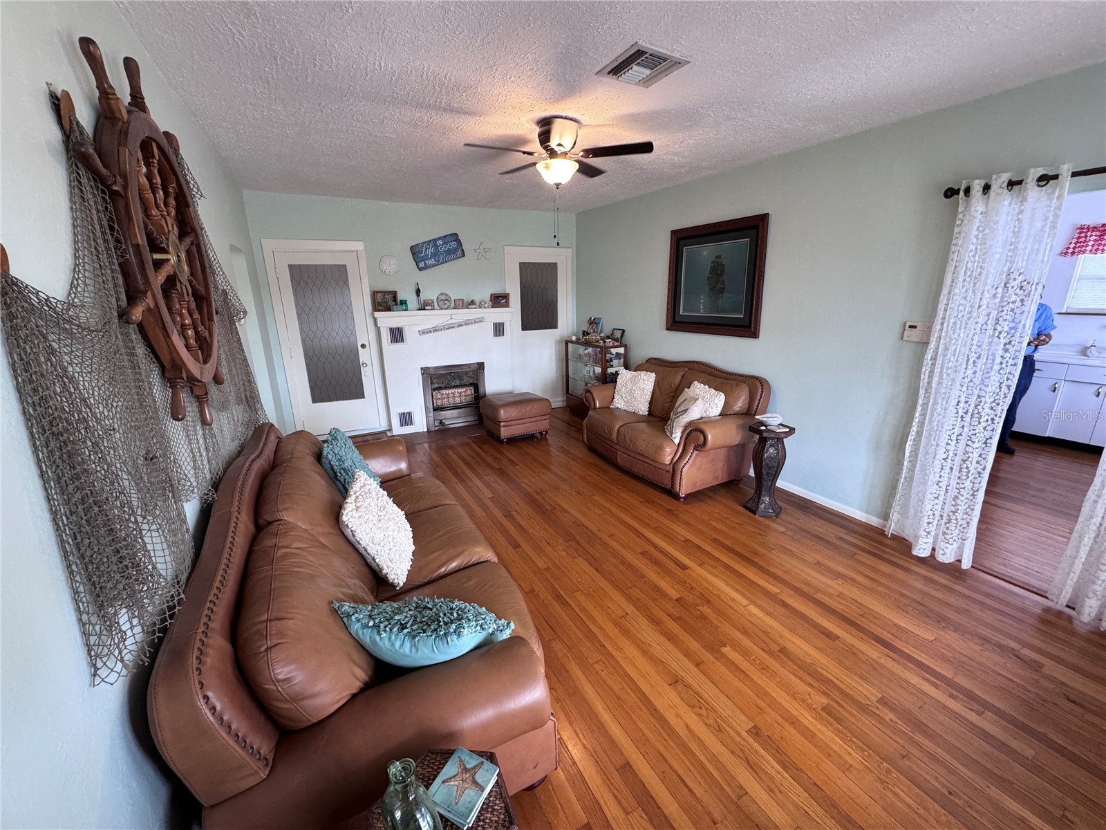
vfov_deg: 85.7
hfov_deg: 102.1
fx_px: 447
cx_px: 553
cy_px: 415
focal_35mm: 14
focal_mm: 2.22
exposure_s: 1/120
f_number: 2.2
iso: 200
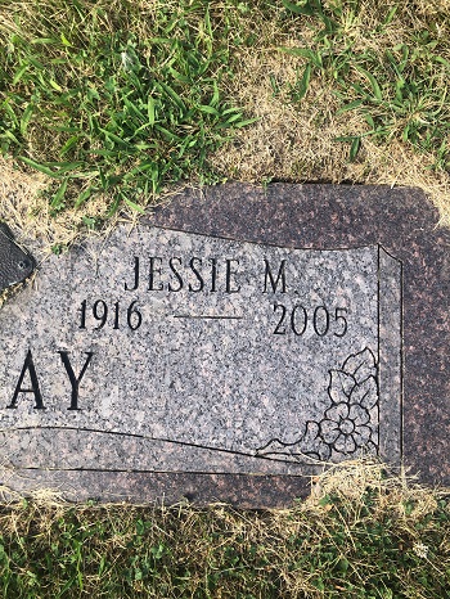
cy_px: 300
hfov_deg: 49.8
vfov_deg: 63.4
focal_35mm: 28
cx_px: 225
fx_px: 485
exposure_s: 1/363
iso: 20
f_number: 1.8
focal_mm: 3.99
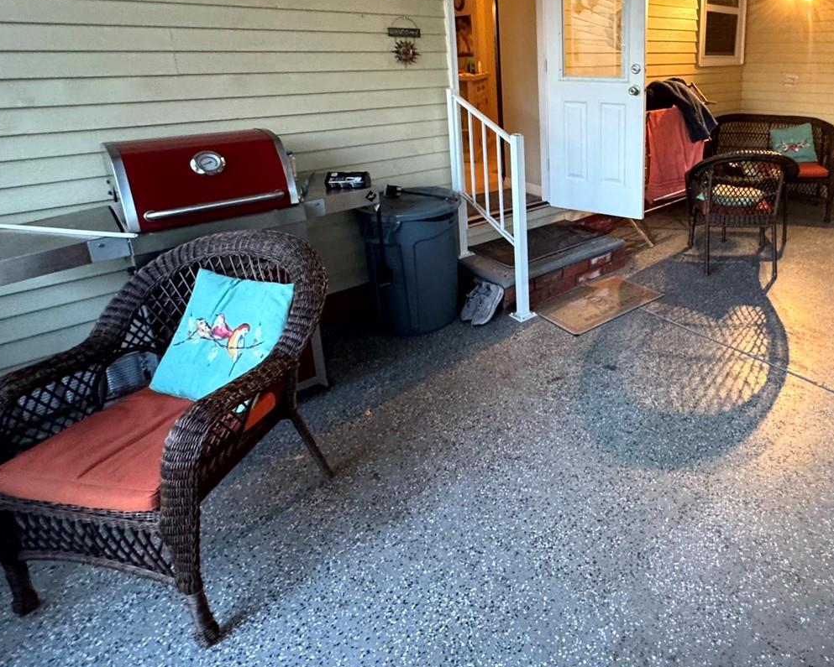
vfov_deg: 60.3
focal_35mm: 22
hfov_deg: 71.0
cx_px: 604
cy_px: 182
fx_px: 543
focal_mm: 2.22
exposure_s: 1/60
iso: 800
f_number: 2.2
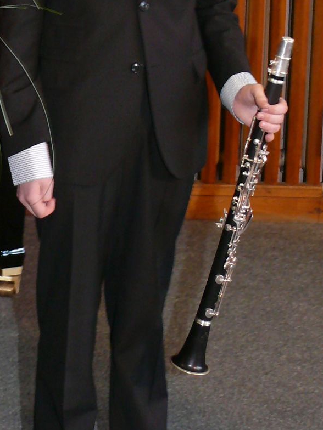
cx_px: -10
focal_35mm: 115
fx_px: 1431
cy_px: 46
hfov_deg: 12.7
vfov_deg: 16.9
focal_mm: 8.5
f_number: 2.8
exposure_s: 1/15
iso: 200
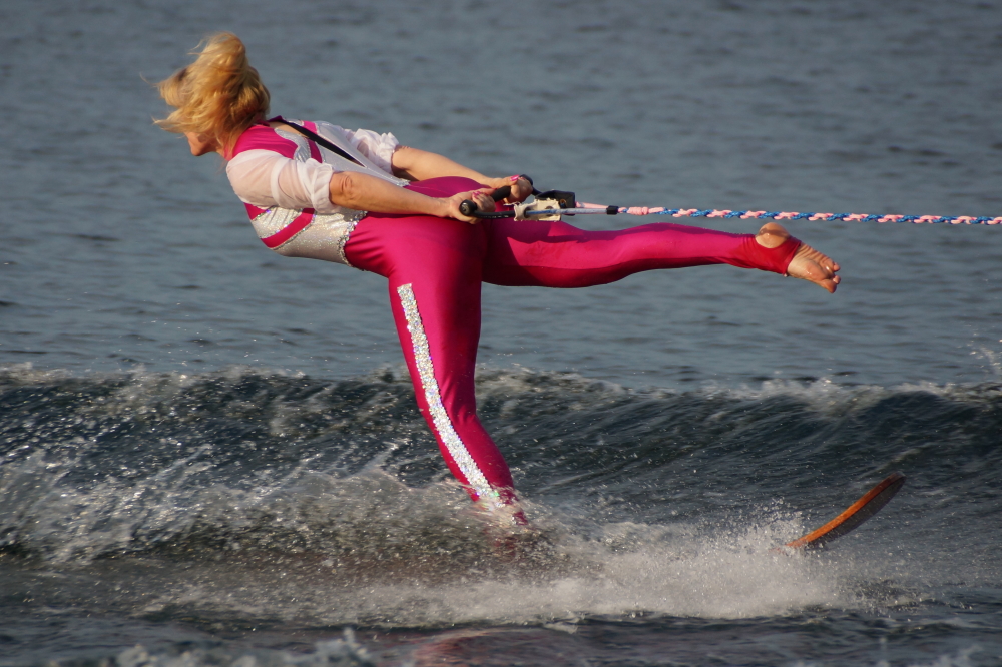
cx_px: 501
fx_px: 10433
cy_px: 334
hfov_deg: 5.5
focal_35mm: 375
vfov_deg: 3.7
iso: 250
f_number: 6.3
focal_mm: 250
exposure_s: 1/400
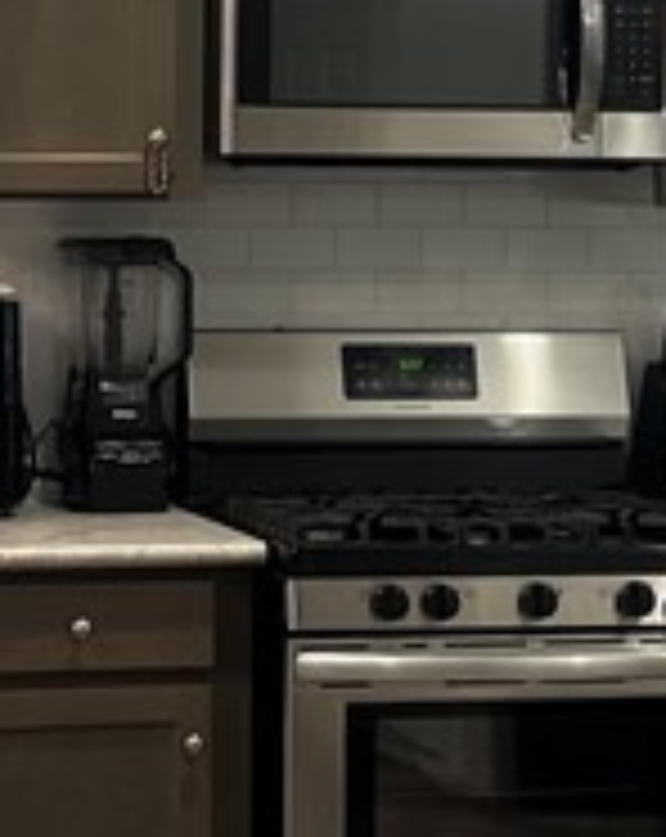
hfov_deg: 10.9
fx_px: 3461
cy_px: 50
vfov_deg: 13.6
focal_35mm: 140
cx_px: 108
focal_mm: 5.7
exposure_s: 1/60
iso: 64
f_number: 1.5
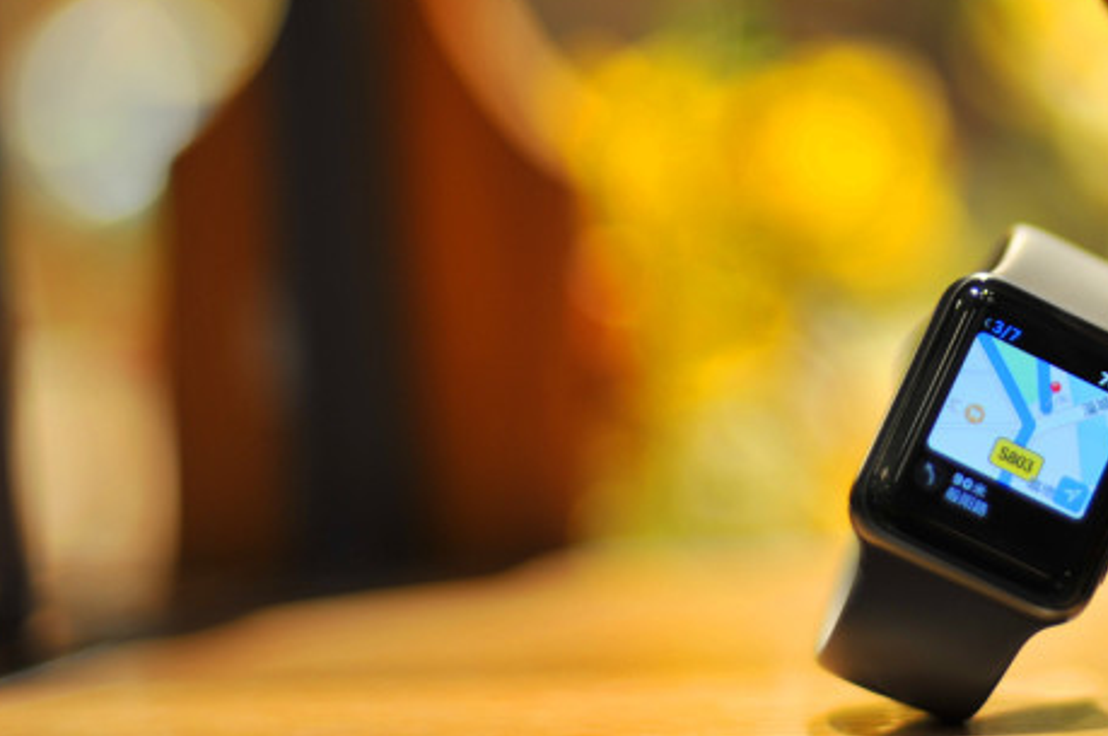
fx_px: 3351
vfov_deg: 12.5
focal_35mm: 109
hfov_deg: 18.4
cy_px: 110
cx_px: 1036
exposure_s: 1/200
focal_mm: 50
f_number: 1.4
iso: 200
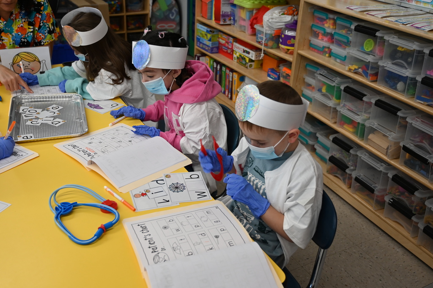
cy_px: 144
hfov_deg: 53.2
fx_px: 433
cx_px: 216
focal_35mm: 36
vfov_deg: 36.8
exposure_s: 1/125
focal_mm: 36
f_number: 4
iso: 1000
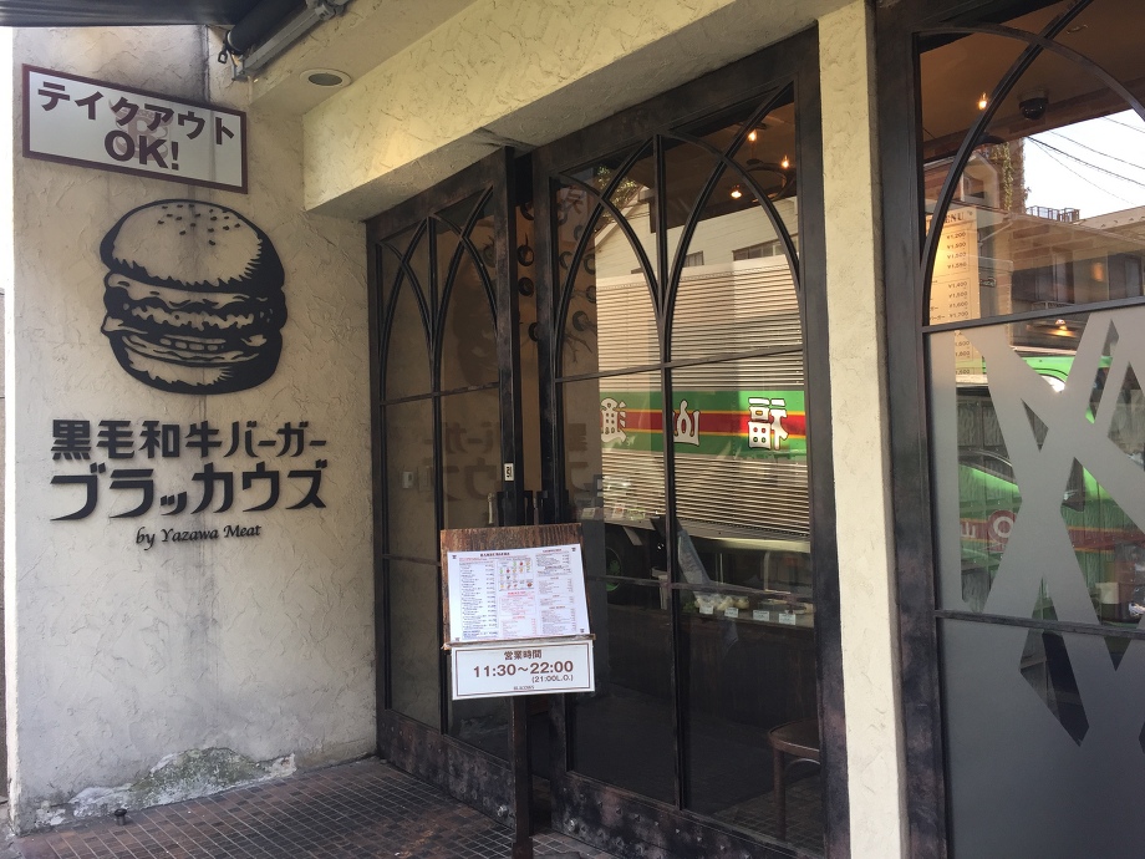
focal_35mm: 29
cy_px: 430
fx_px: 959
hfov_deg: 61.7
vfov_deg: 48.2
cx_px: 572
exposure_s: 1/120
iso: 50
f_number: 2.2
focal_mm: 4.15
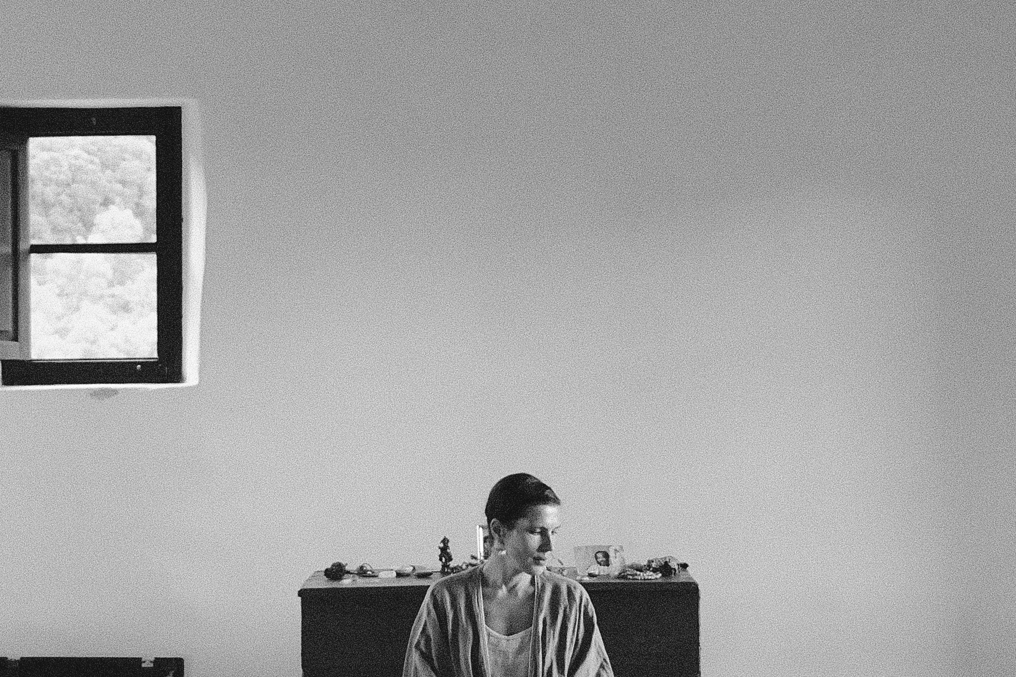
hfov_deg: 24.5
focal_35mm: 83
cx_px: 525
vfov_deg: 16.4
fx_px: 2342
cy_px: 422
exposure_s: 1/200
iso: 1600
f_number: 3.2
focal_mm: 20.5
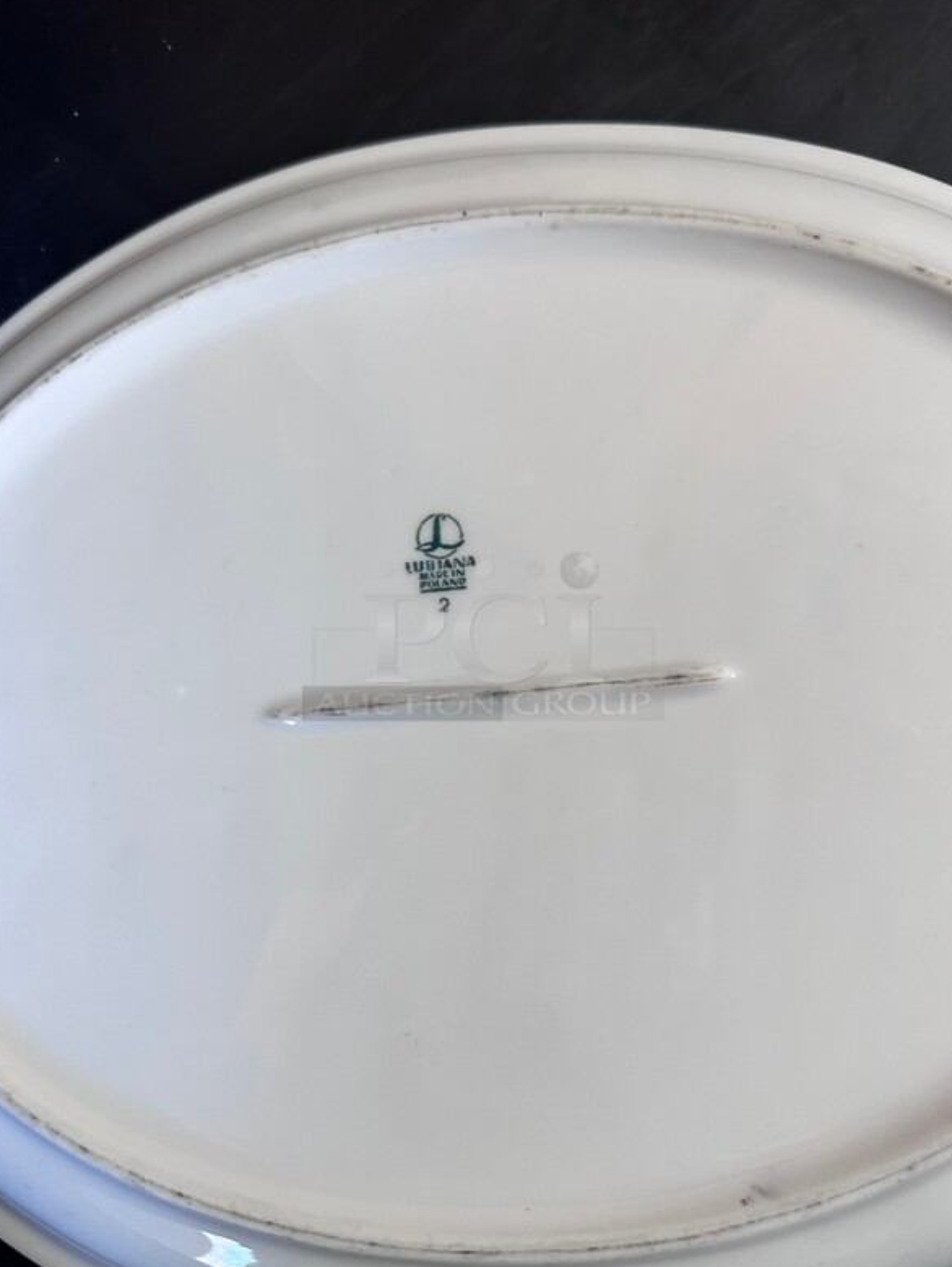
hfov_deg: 54.9
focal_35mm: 25
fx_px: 916
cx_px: 484
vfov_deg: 69.4
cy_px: 636
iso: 250
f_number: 1.78
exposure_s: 1/83
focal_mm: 6.86
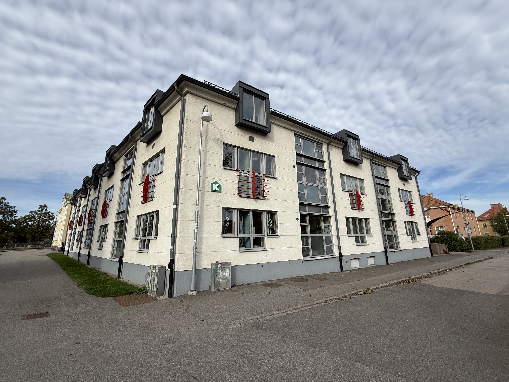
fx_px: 206
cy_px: 191
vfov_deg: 85.7
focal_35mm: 14
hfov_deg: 102.1
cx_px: 254
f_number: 2.2
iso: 50
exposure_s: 1/2237
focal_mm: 2.22
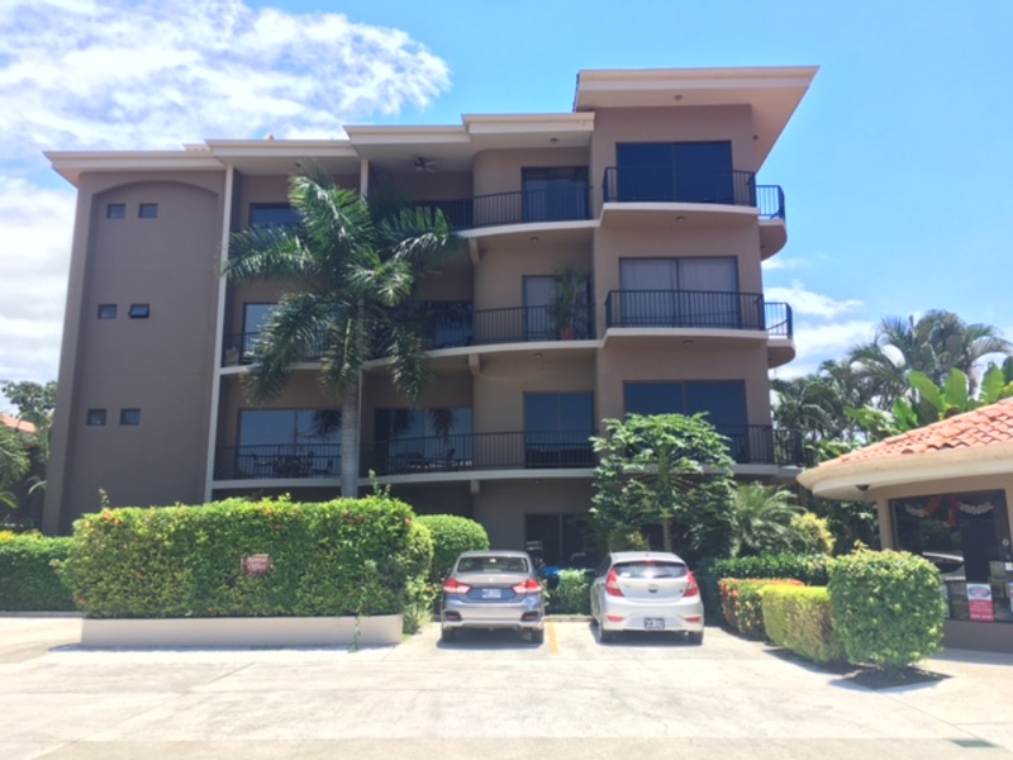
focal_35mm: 29
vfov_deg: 48.2
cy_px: 380
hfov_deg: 61.7
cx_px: 506
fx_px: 849
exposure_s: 1/534
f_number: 2.2
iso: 25
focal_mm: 4.15
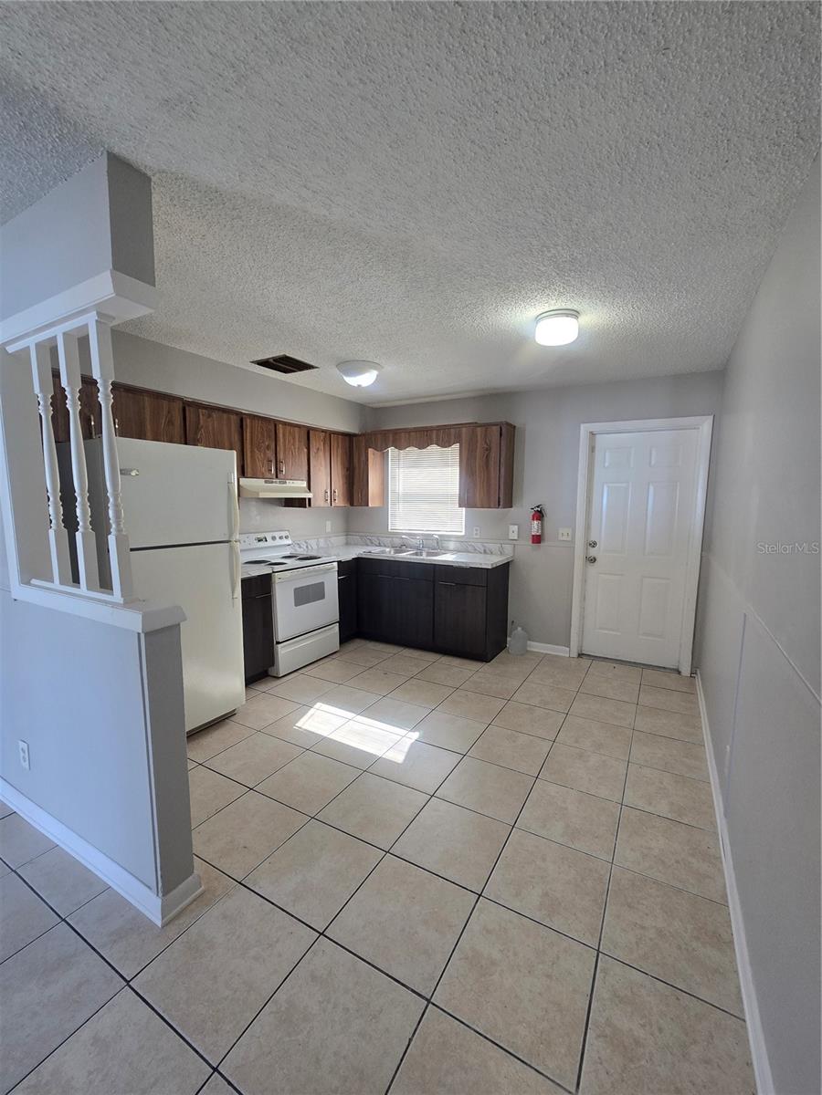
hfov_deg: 89.9
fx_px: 412
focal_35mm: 13
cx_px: 411
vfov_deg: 106.2
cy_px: 548
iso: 100
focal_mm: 2.2
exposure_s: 1/60
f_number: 2.2
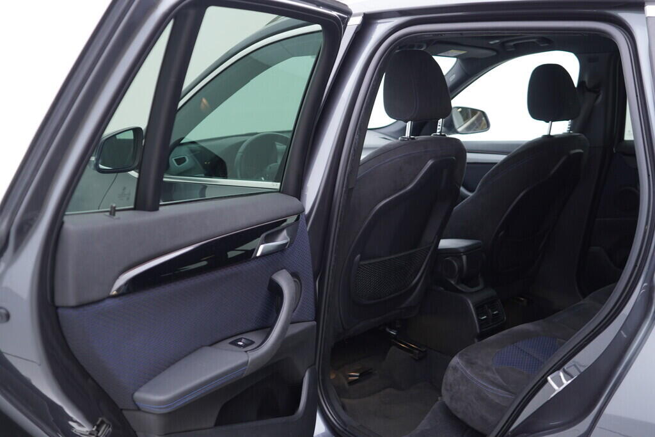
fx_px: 655
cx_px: 328
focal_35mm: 36
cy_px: 218
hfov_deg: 53.1
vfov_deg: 36.9
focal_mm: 24
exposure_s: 1/40
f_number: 2.8
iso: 160
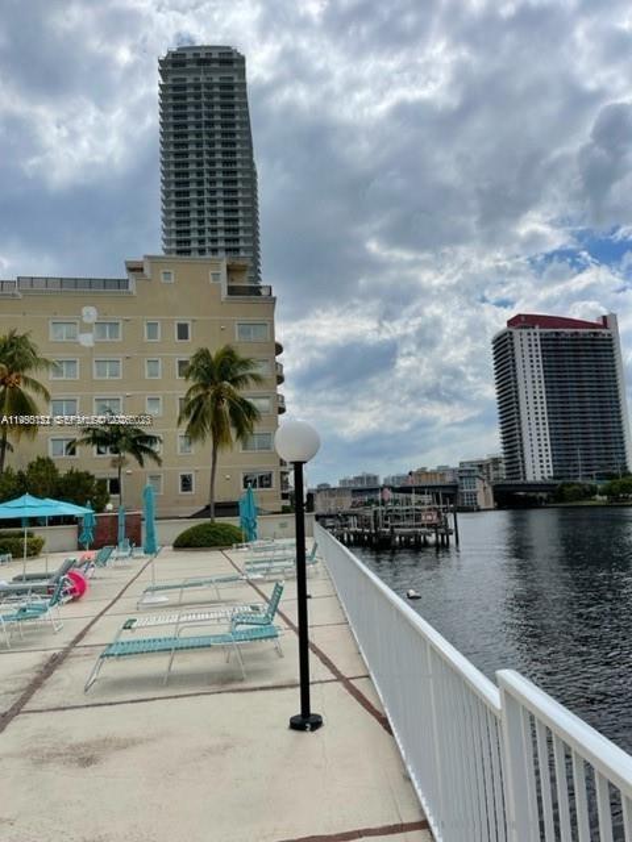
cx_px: 316
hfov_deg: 53.1
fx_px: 633
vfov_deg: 67.3
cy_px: 421
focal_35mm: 26
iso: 32
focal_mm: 5.1
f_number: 1.6
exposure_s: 1/12048
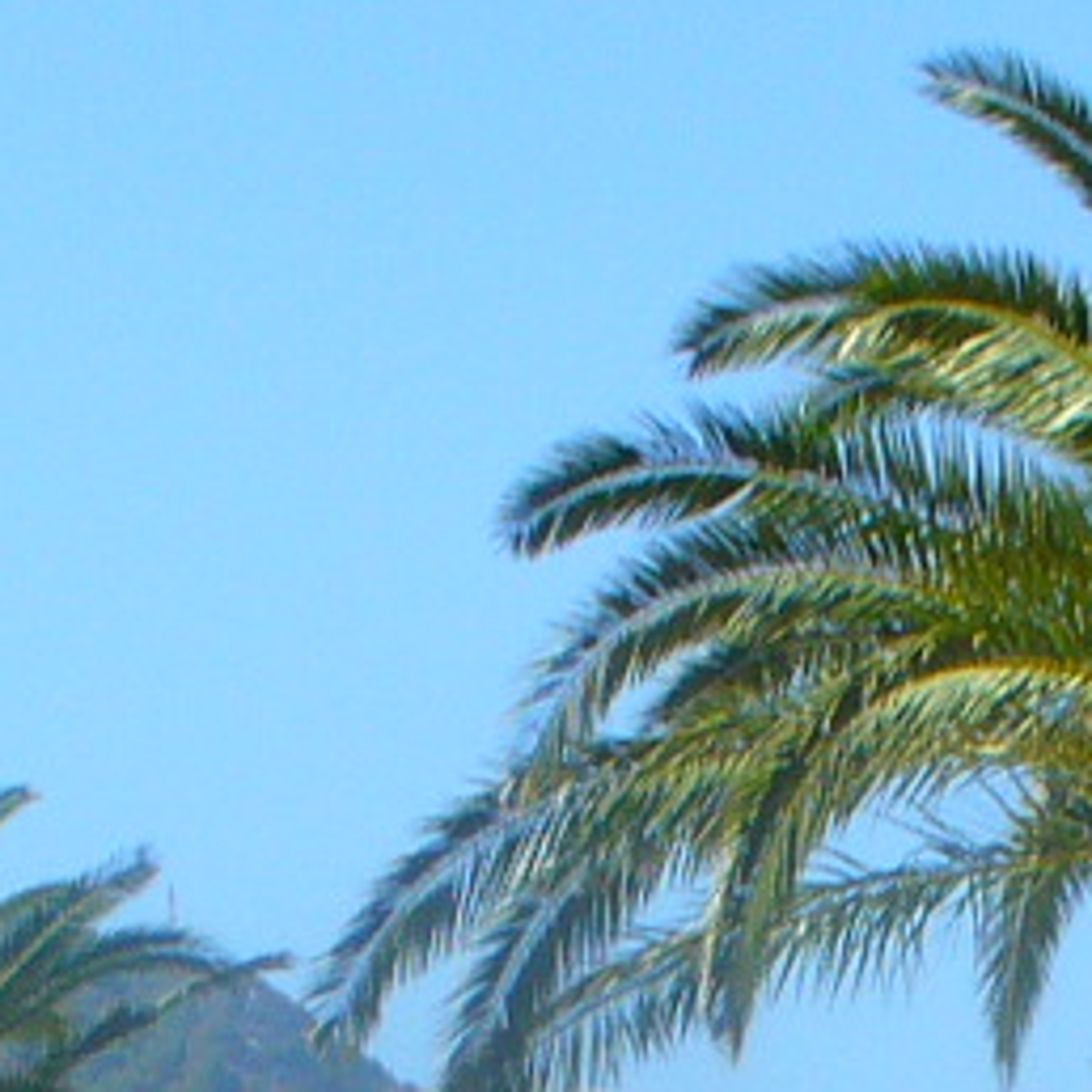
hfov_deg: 8.6
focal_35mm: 203
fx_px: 7245
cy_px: 2180
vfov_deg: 8.2
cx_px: 906
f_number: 5.6
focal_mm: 6.1
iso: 80
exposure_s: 1/250
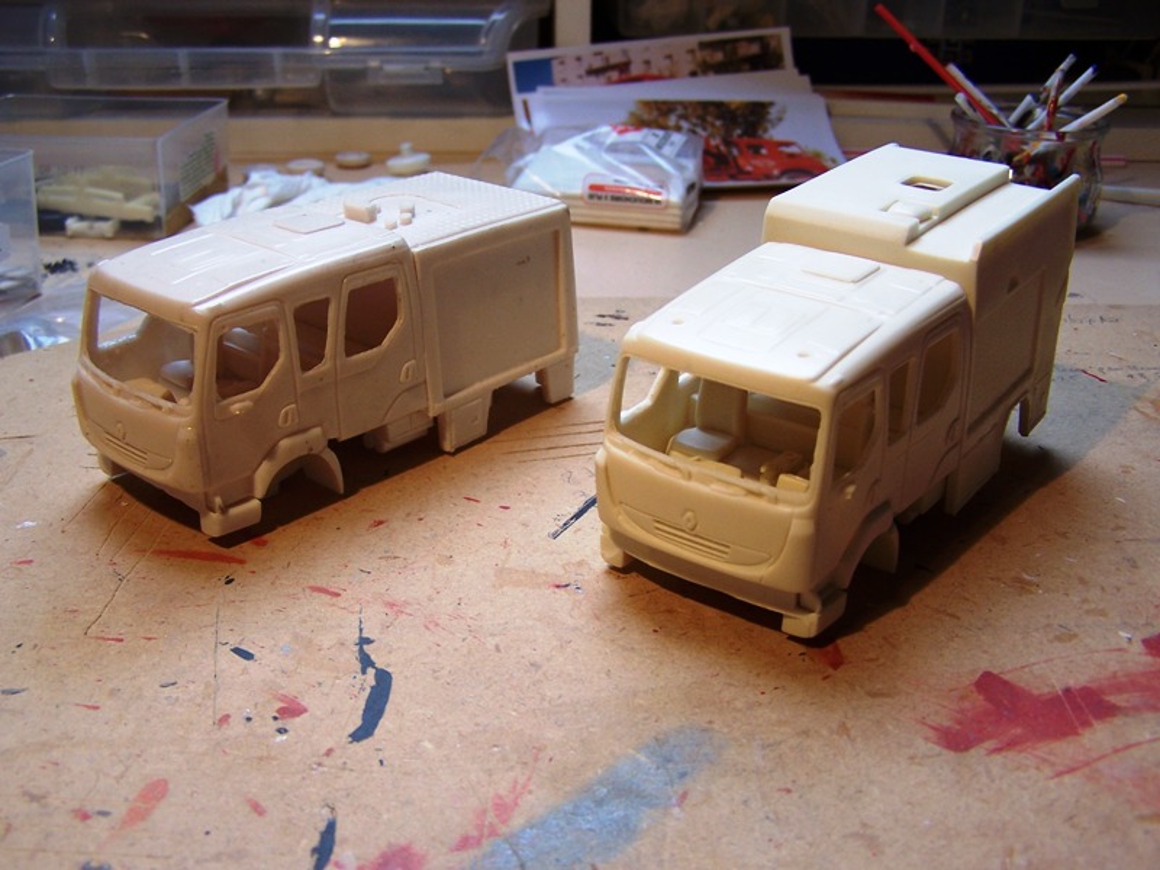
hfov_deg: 49.0
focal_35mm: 38
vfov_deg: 37.7
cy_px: 435
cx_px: 580
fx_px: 1273
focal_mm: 6.3
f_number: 2.8
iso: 80
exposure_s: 1/60
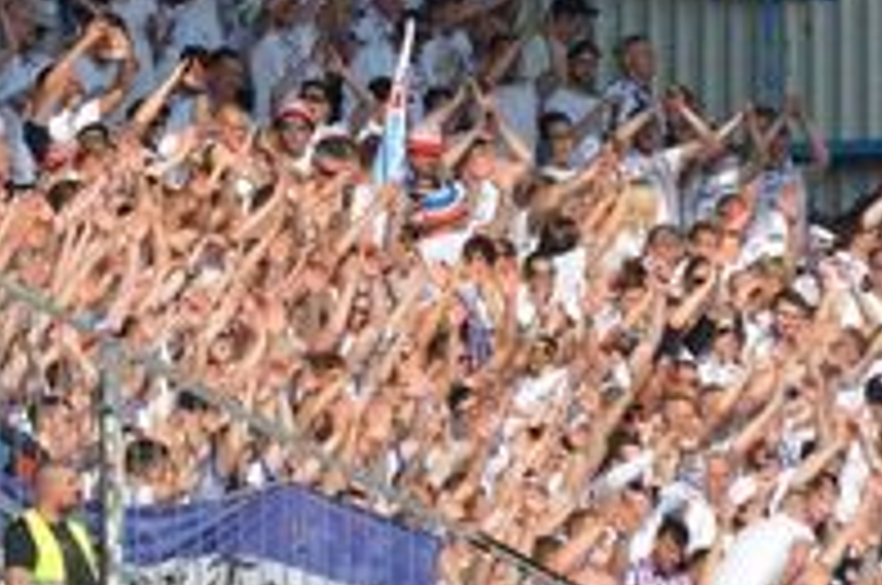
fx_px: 19750
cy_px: 313
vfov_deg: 1.7
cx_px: 338
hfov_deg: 2.6
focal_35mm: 807
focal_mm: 185
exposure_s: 1/2000
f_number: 7.1
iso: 500
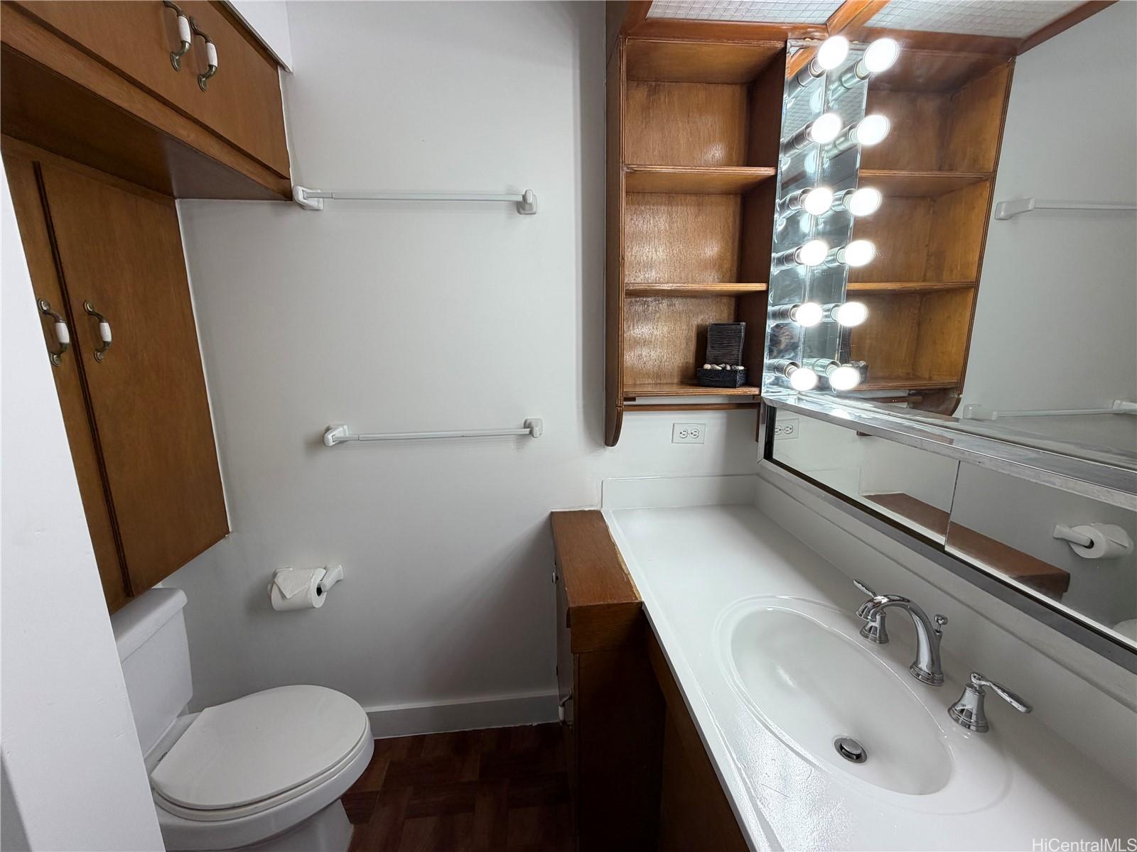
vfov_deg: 85.7
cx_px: 568
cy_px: 426
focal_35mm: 14
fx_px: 460
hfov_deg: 102.1
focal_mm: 2.22
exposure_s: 1/128
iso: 64
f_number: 2.2
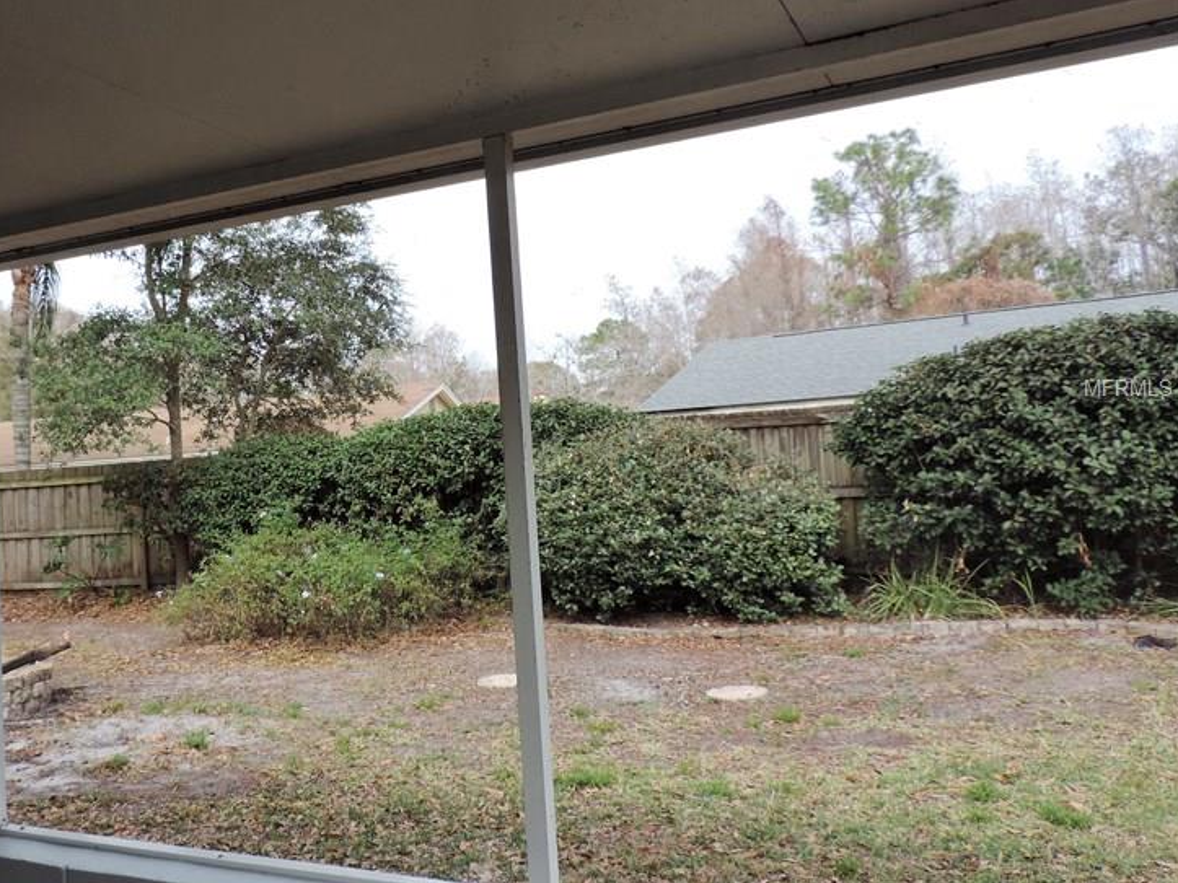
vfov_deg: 41.7
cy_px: 389
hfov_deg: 52.4
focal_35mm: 34
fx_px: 1157
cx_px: 349
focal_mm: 4.3
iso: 80
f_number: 3
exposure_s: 1/320
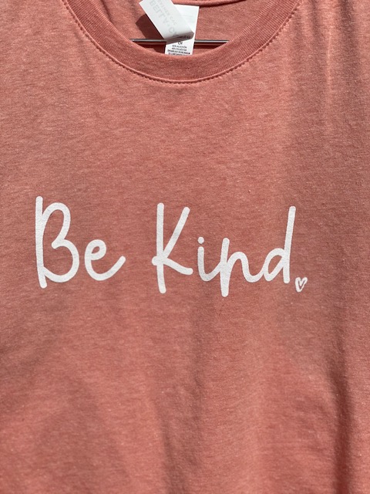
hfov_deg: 28.0
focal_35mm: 52
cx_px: 185
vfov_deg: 36.8
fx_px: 741
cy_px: 247
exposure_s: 1/4348
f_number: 2
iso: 25
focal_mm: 6
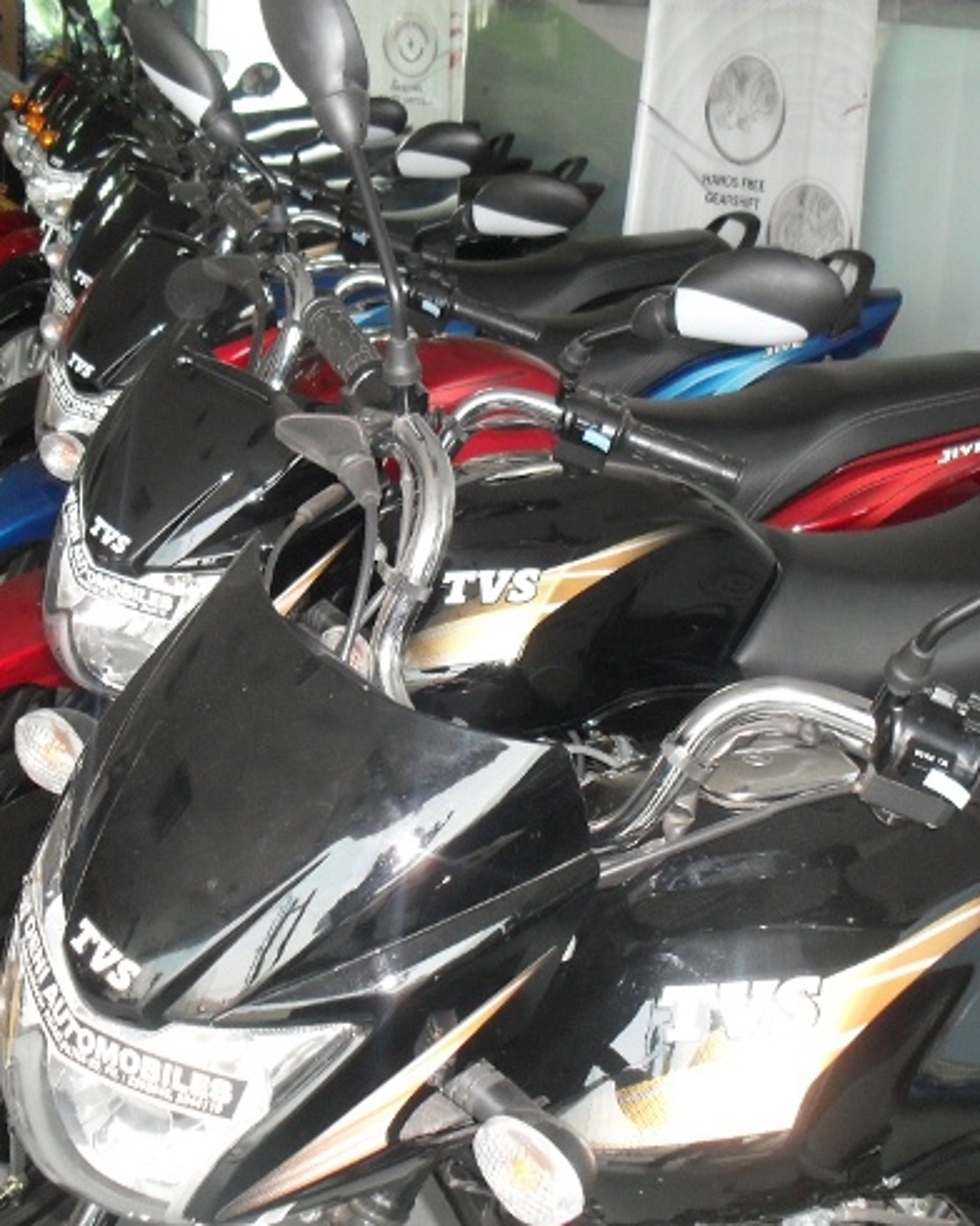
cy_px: 612
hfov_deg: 30.2
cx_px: 460
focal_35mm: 50
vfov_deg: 37.3
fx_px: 1813
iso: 160
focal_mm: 6.3
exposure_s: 1/45
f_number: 2.8
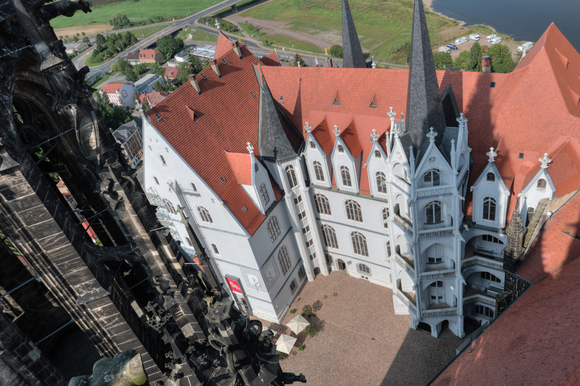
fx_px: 435
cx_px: 290
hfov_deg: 67.4
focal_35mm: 27
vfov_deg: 47.9
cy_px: 193
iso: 400
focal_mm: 18
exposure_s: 1/160
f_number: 13
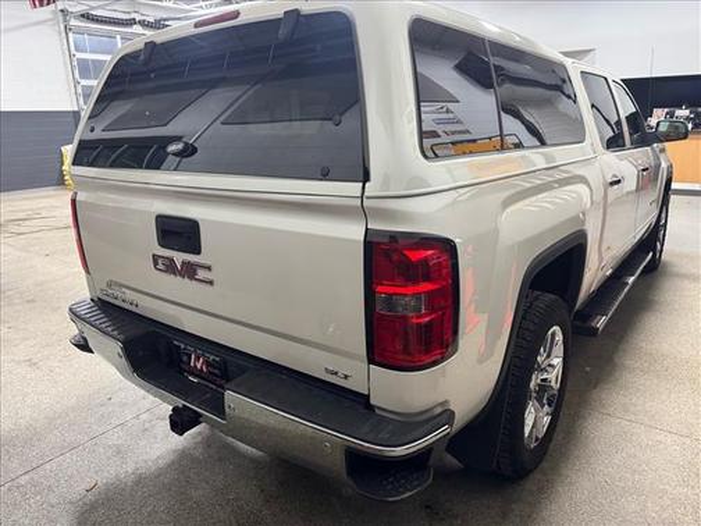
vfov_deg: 56.8
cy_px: 263
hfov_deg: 71.6
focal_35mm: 24
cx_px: 350
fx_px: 486
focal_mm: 6.76
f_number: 1.78
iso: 400
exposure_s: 1/60
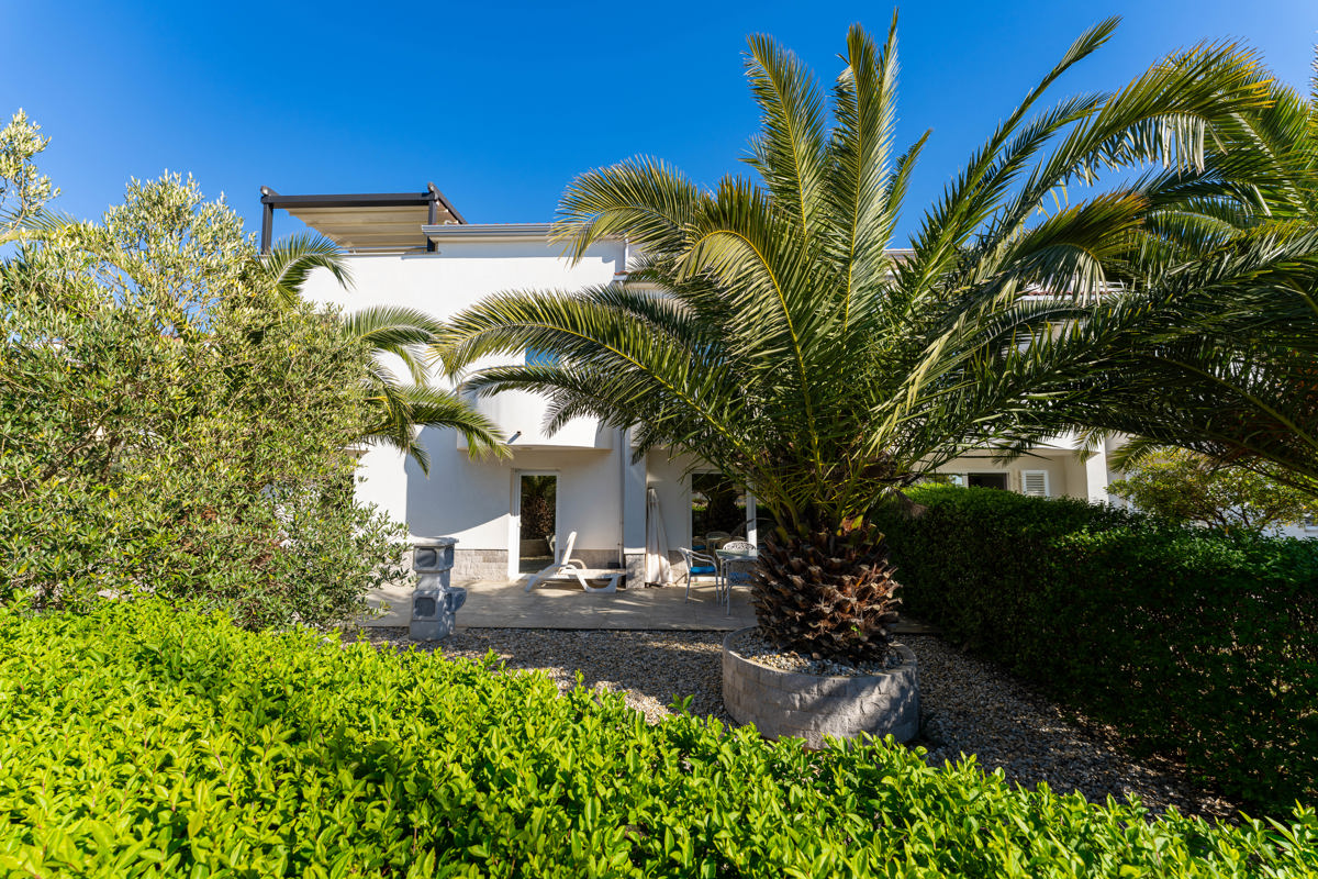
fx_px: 513
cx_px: 659
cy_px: 440
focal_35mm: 14
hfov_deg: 104.3
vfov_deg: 81.2
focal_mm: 14
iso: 100
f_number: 7.1
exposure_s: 1/200
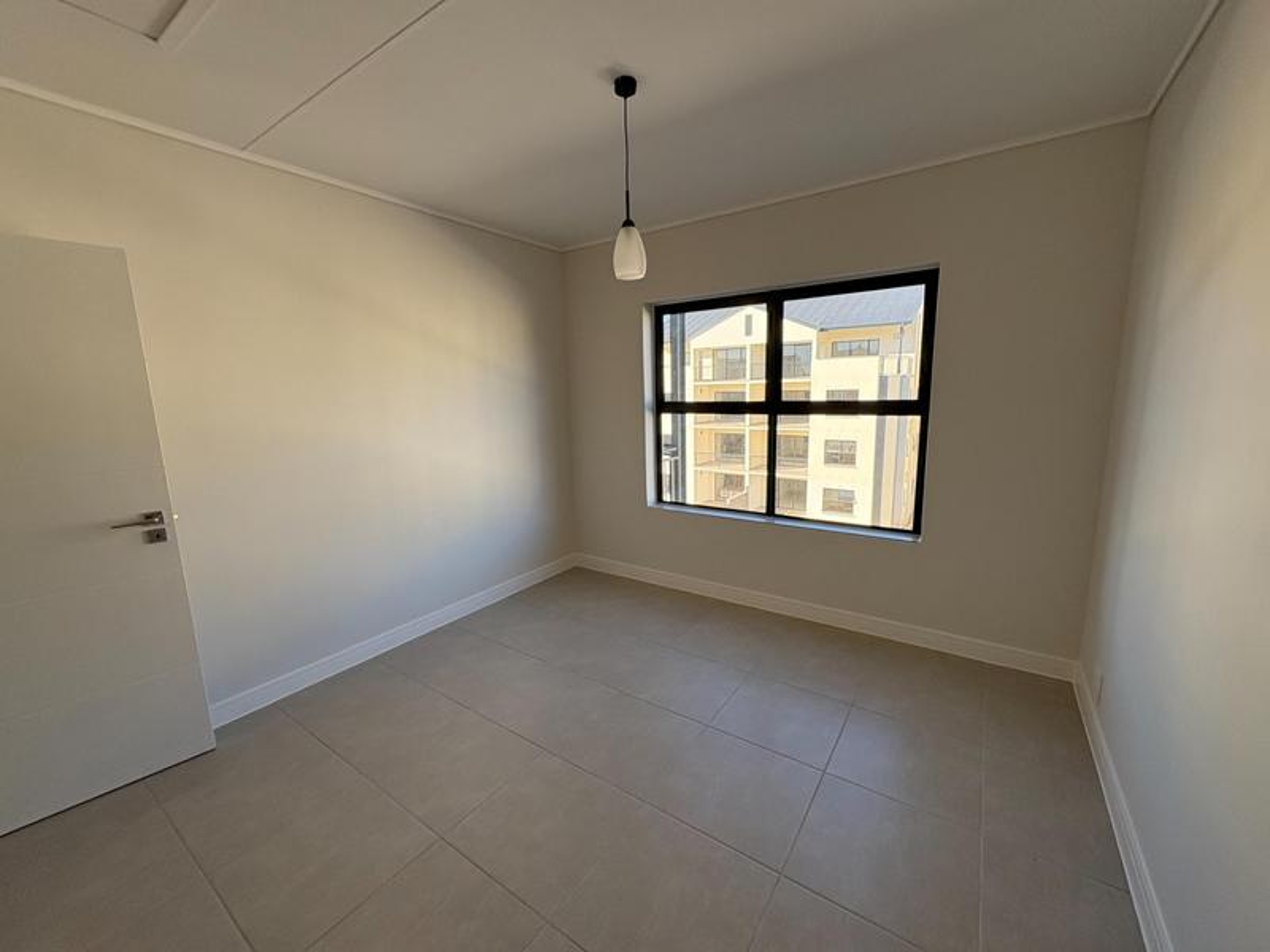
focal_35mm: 14
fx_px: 514
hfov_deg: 102.1
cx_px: 635
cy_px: 476
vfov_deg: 85.7
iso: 40
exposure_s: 1/298
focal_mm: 2.22
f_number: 2.2
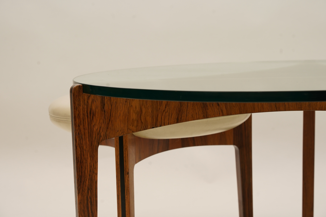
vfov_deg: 13.4
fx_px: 924
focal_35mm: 102
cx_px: 163
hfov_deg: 20.0
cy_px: 108
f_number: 8
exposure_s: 1/125
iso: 800
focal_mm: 102
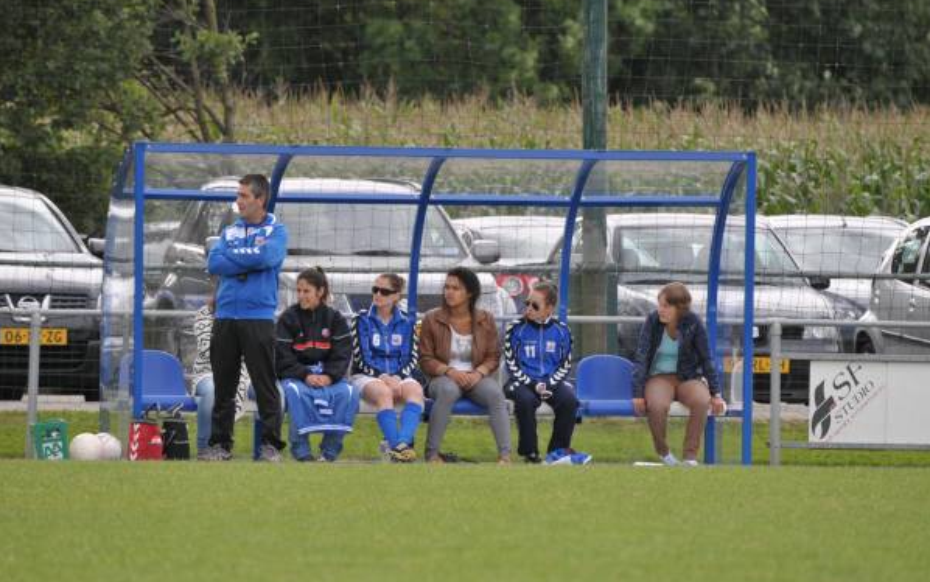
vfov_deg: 2.6
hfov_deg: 4.2
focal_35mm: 506
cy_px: 286
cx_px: 465
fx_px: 12827
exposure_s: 1/500
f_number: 5.6
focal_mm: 330
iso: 250
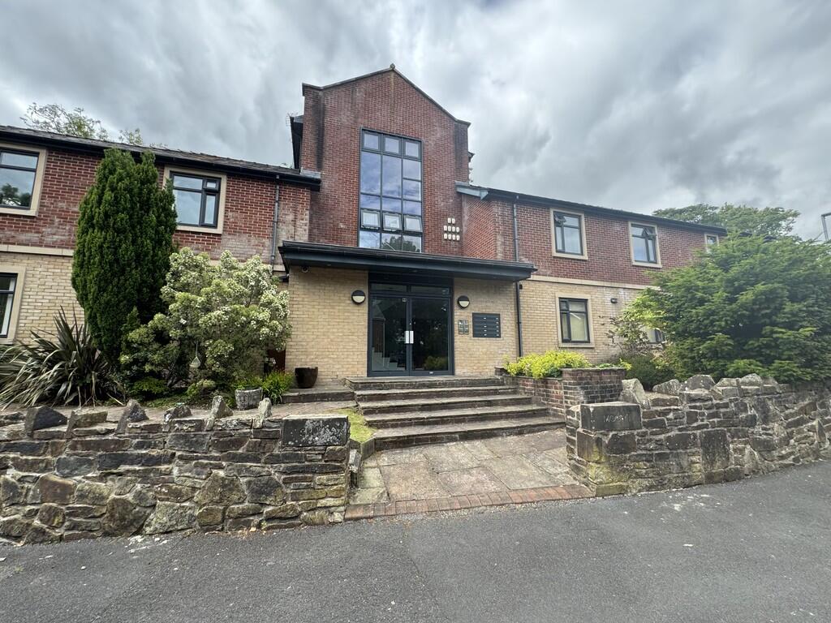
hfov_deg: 102.1
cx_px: 416
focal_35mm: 14
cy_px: 312
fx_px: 336
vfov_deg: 85.7
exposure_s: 1/548
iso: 40
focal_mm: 2.22
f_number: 2.2
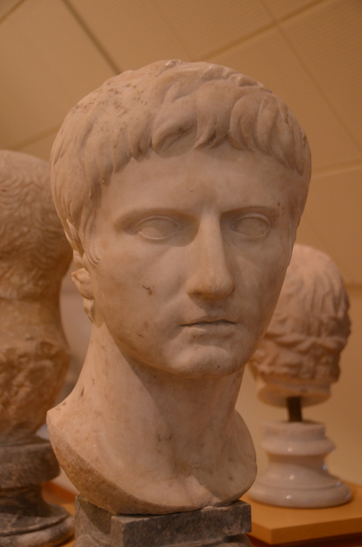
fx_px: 954
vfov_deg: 31.9
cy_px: 274
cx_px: 181
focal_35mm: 63
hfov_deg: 21.5
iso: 1000
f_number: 4.5
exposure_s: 1/80
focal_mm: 42
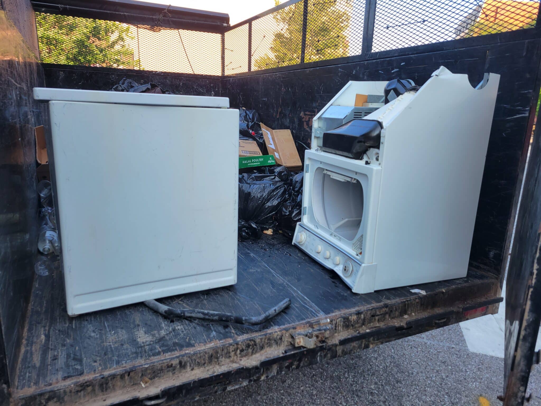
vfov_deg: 53.1
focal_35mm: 26
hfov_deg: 67.3
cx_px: 270
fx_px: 406
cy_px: 203
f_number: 1.8
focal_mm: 5.4
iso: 40
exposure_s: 1/348
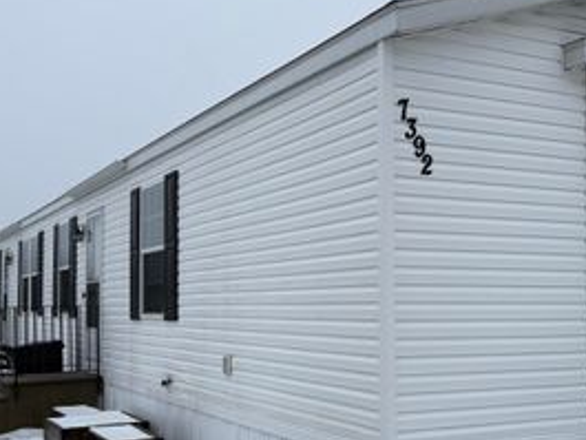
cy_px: 275
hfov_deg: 38.8
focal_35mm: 49
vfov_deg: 29.6
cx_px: 332
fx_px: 830
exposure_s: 1/1155
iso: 50
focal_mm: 5.96
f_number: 1.6
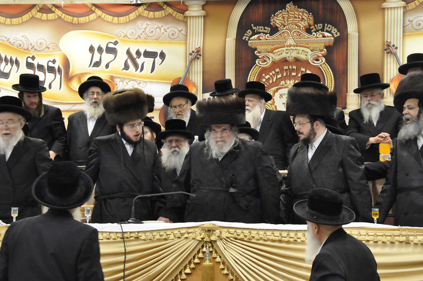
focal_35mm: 84
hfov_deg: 24.2
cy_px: 140
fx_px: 986
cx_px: 212
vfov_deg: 16.2
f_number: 5.3
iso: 2500
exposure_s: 1/50
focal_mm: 56
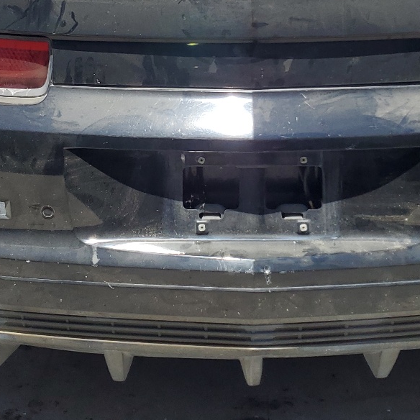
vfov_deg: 26.9
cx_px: 231
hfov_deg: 27.3
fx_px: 865
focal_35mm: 63
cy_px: 97
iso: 50
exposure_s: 1/2500
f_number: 1.5
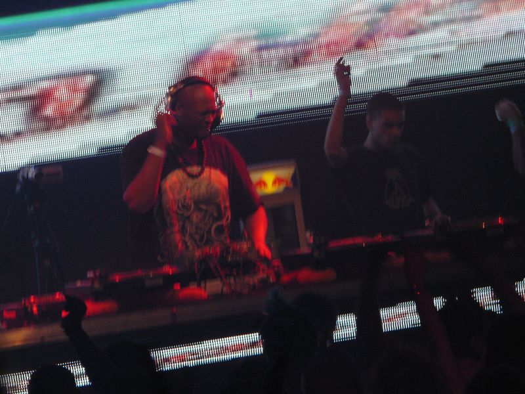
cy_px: 197
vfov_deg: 6.2
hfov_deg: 8.3
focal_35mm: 239
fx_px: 3625
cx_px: 262
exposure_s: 1/30
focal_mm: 50.5
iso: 125
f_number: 3.6
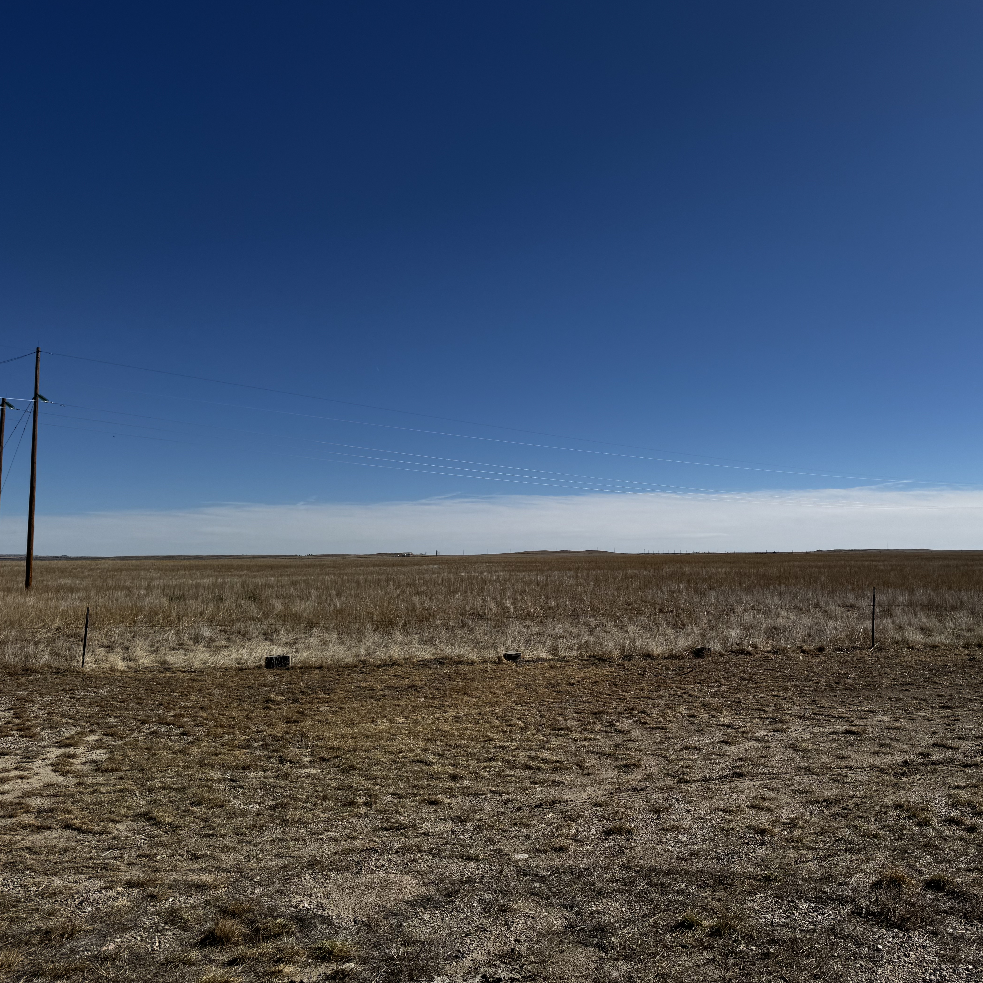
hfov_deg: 55.0
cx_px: 615
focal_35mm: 29
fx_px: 932
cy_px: 487
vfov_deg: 55.6
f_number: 1.78
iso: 80
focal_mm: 6.76
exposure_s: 1/9009
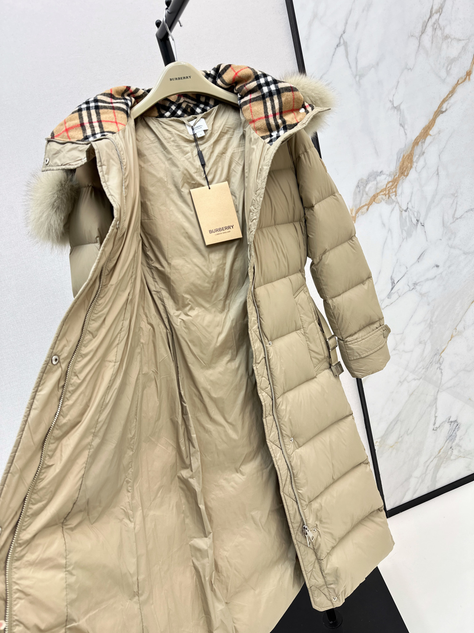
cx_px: 237
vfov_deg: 71.6
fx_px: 438
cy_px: 316
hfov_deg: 56.8
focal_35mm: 24
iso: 64
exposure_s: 1/116
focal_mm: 6.86
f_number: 1.78
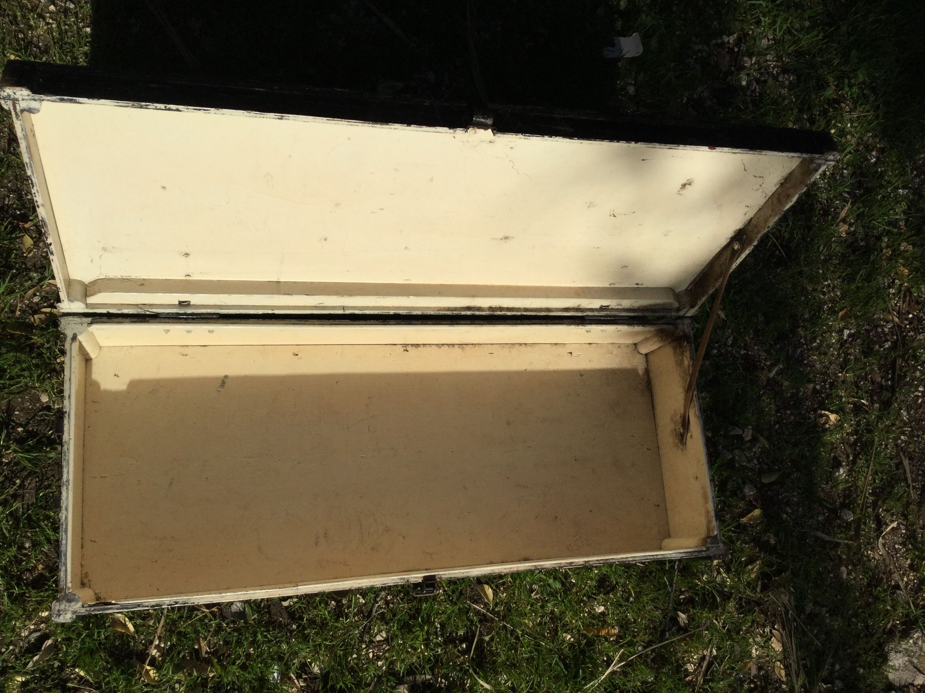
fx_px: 828
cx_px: 462
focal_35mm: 31
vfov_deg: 45.4
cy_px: 346
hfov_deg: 58.4
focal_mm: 3.3
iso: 25
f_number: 2.4
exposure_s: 1/4082
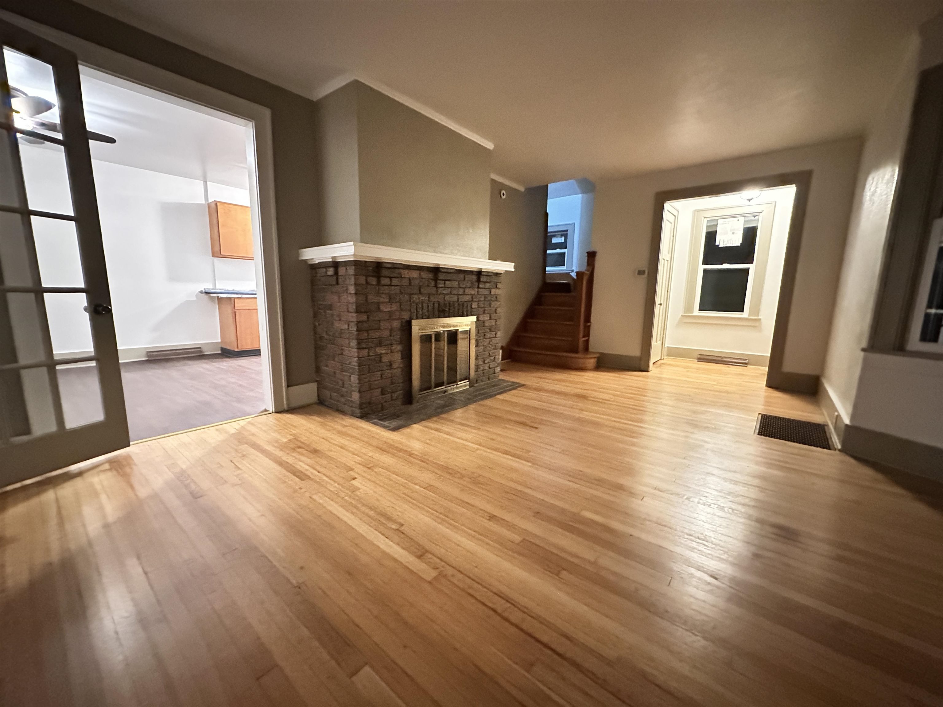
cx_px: 472
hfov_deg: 102.1
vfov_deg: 85.7
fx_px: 381
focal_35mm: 14
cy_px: 354
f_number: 2.2
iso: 3200
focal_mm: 2.22
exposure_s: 1/15
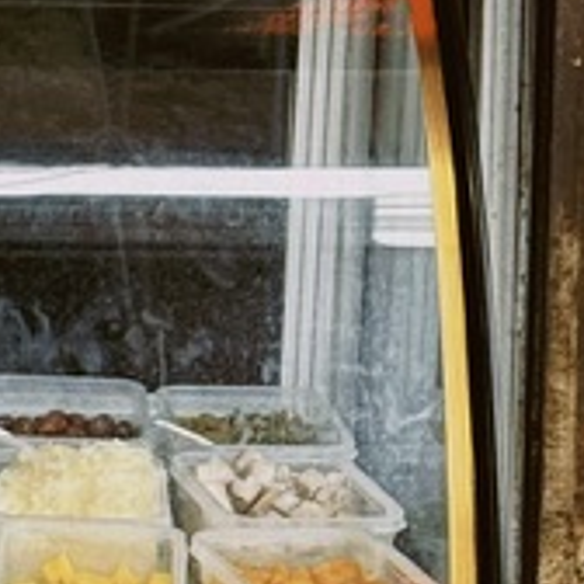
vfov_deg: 6.6
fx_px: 4944
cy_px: -355
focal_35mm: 259
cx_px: -362
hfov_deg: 6.6
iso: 64
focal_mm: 6.76
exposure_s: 1/359
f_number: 1.78
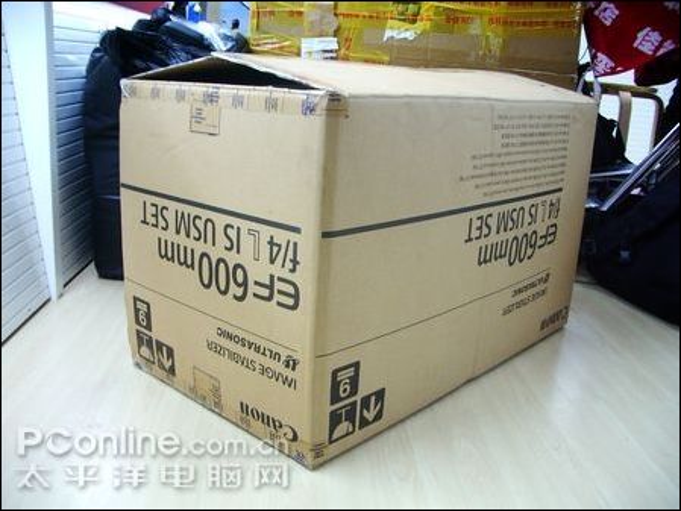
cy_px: 256
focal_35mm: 35
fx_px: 689
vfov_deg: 40.7
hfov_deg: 52.6
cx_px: 340
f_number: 2.6
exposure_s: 1/40
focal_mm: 5.8
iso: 200
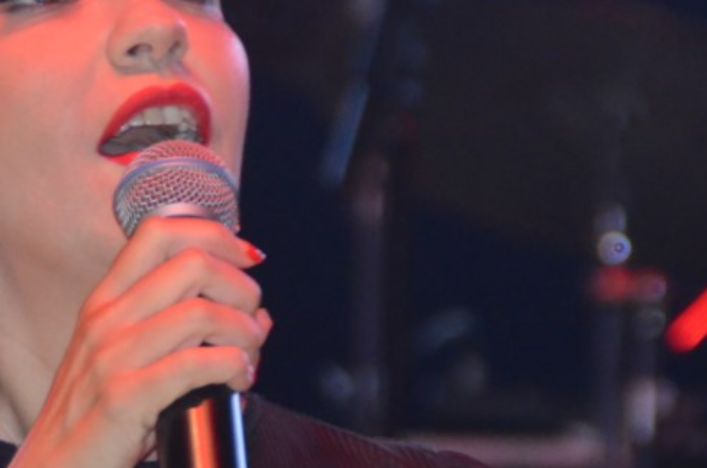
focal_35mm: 713
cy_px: 227
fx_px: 13971
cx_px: 200
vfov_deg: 1.9
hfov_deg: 2.9
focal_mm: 200
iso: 3200
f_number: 6.3
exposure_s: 1/60
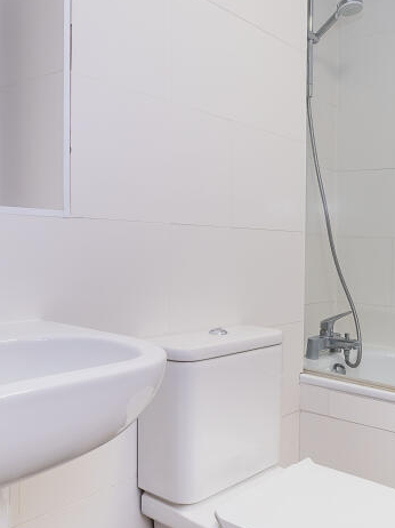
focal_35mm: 32
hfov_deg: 43.3
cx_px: 273
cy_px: 255
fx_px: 487
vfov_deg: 56.8
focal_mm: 10
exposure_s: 1/40
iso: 400
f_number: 6.4
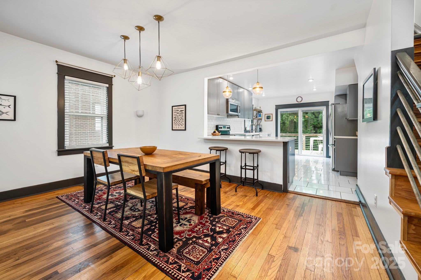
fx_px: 164
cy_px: 140
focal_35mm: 14
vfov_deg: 81.1
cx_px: 210
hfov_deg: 104.3
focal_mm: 14
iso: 200
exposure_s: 1
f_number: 8
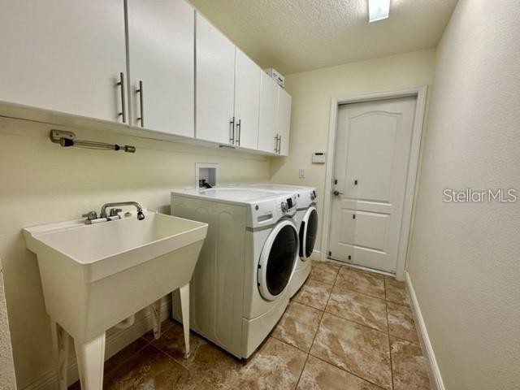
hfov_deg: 102.1
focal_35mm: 14
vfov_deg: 85.7
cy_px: 195
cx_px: 260
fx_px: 210
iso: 125
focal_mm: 2.22
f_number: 2.2
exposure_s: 1/120
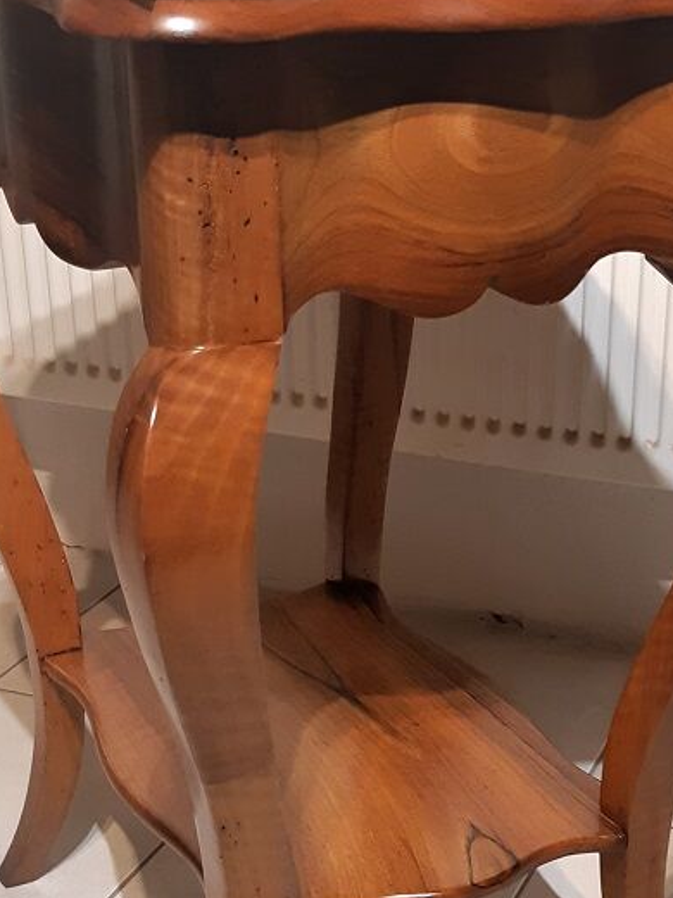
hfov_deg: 35.6
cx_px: 454
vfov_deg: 46.0
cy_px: 608
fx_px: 1037
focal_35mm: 40
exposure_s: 1/50
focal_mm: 3.93
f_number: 1.7
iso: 160
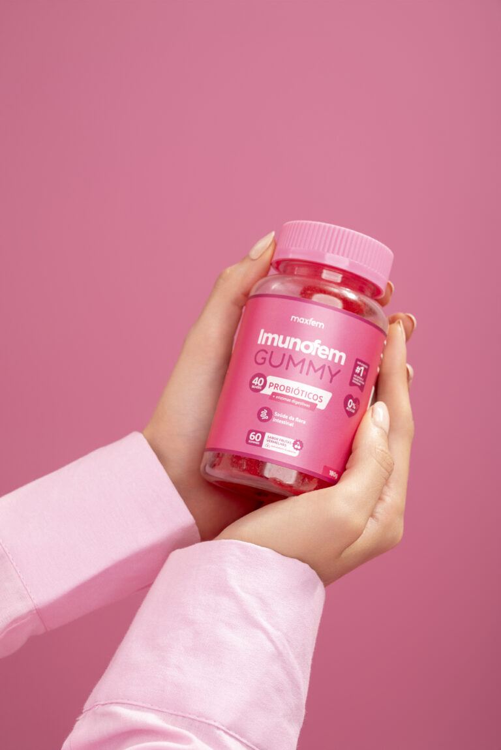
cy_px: 375
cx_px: 250
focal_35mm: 70
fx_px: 1459
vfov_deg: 28.8
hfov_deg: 19.5
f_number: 10
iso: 200
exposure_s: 1/200
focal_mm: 70
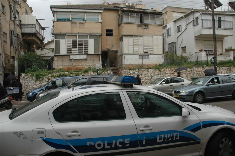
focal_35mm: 69
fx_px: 450
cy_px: 78
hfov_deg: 29.3
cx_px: 118
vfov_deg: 19.7
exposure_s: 1/400
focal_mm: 46
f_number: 10
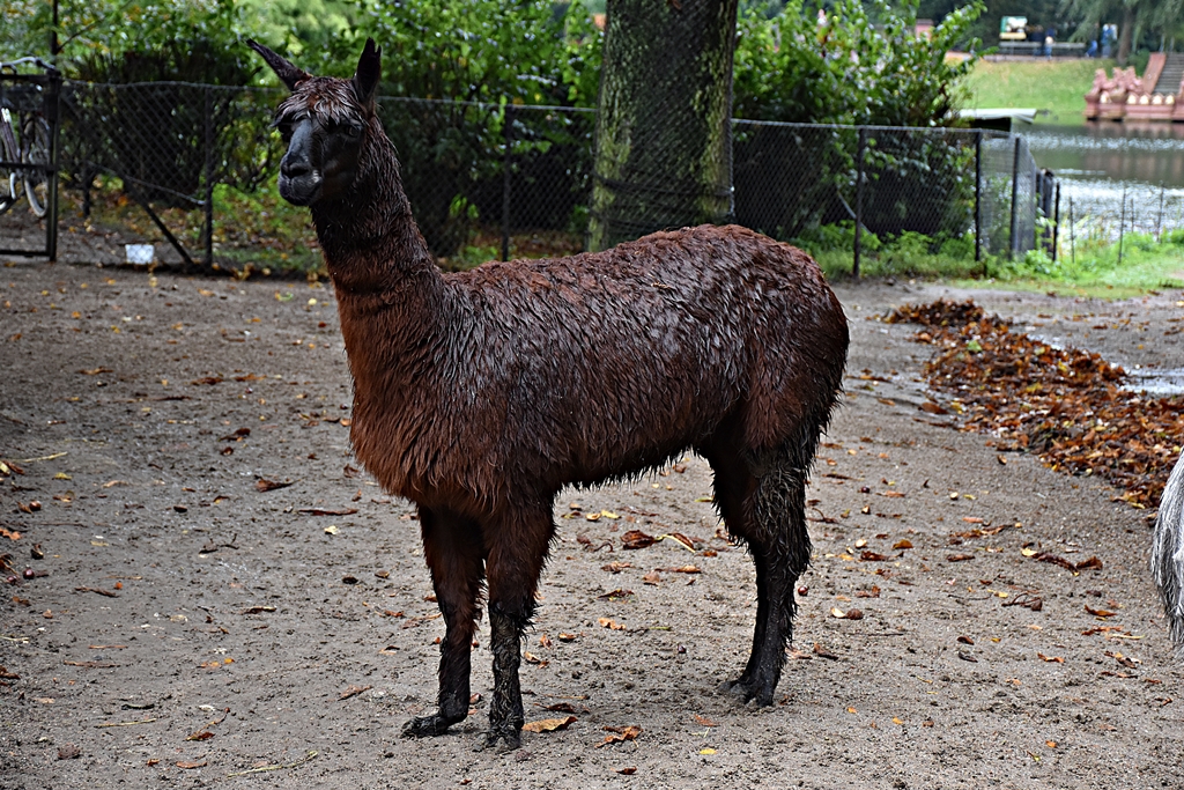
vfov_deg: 15.2
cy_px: 395
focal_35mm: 90
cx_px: 592
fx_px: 2960
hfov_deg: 22.6
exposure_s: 1/160
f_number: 5
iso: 800
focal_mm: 60
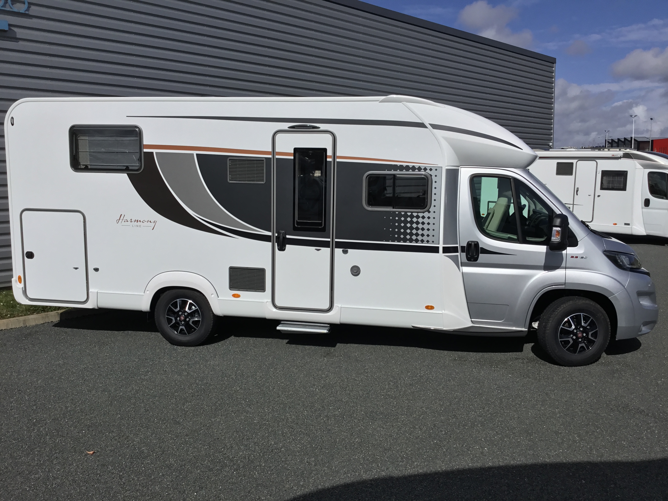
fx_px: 598
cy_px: 250
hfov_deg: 58.4
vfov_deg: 45.4
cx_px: 334
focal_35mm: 31
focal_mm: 3.3
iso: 25
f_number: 2.4
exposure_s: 1/3401
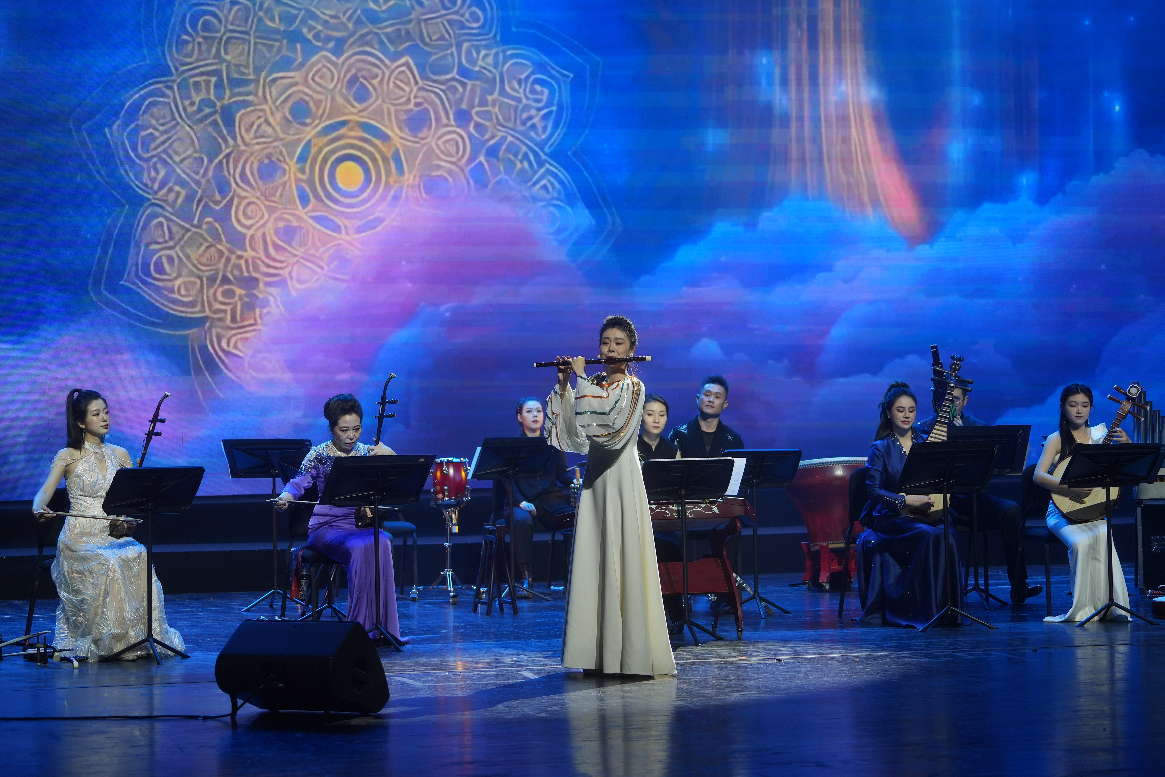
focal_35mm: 94
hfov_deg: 21.7
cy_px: 388
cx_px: 582
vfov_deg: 14.6
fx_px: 3042
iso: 800
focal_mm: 94
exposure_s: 1/250
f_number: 4
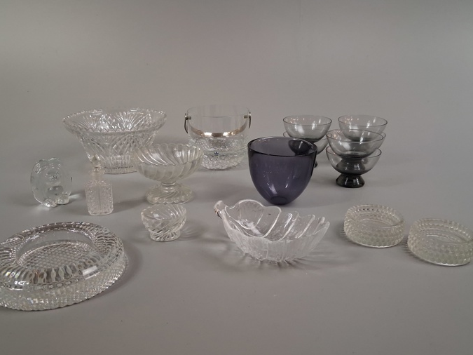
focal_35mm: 32
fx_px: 437
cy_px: 188
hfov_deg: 56.8
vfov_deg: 44.1
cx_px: 224
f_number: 1.8
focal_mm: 4
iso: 400
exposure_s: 1/100
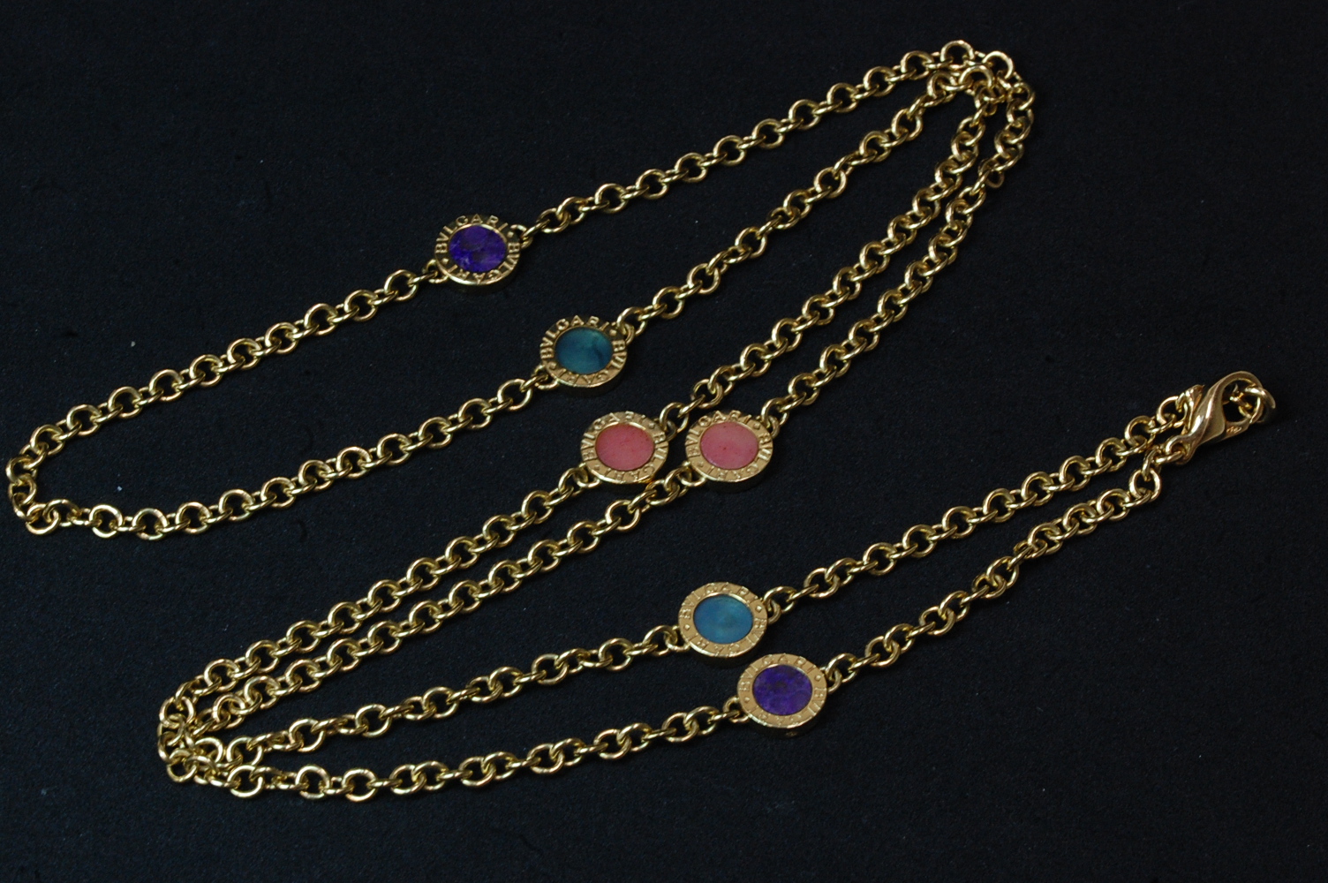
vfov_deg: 10.1
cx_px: 664
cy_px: 442
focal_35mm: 135
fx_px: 4976
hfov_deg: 15.2
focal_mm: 90
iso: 800
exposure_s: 1/10
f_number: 22
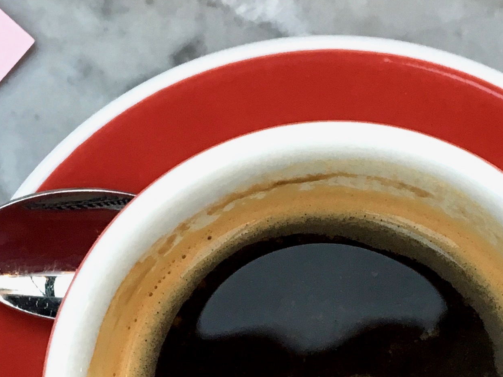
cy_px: 366
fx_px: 1366
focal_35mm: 94
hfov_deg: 20.8
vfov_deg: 15.5
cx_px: 306
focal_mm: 4.15
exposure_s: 1/33
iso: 32
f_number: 2.2
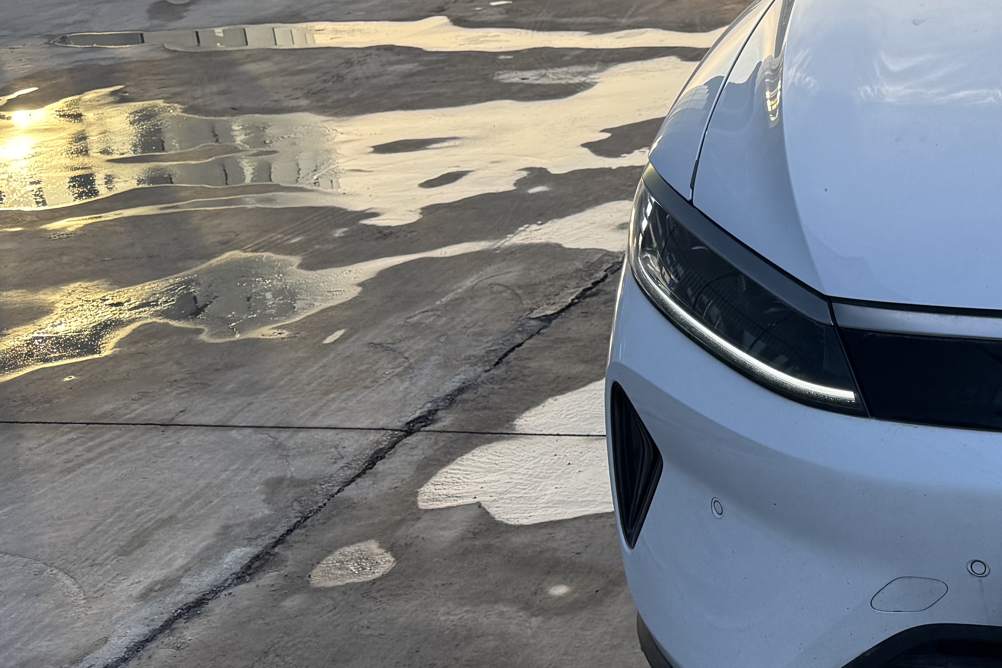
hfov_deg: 28.7
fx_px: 1698
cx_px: 1192
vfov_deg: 22.2
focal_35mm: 61
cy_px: 282
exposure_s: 1/1094
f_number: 1.78
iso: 80
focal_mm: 6.76
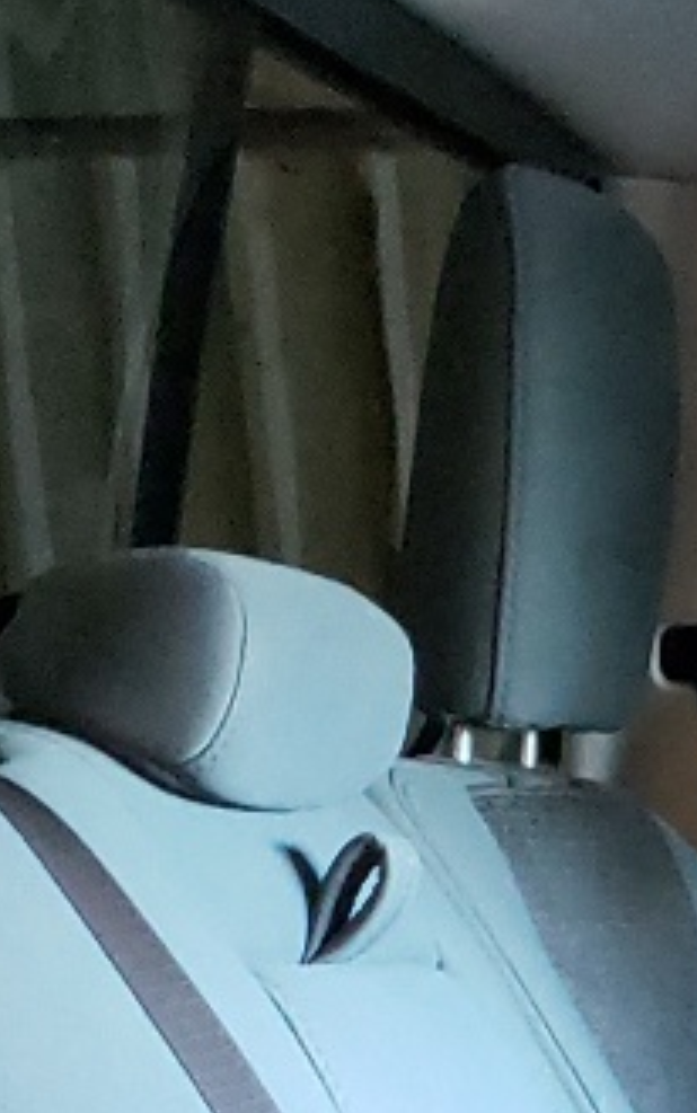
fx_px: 4067
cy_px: 1959
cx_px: 1499
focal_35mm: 134
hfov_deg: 9.1
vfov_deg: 14.0
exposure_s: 1/24
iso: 553
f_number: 1.5
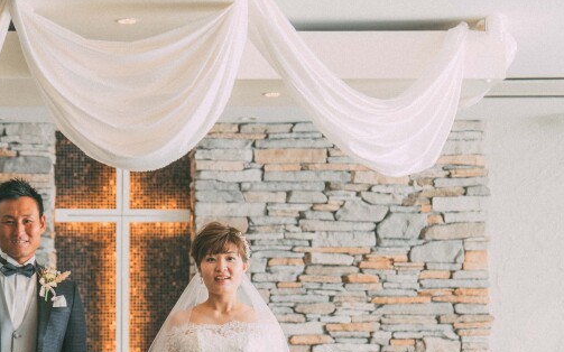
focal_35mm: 81
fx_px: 1245
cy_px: 261
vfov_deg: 16.0
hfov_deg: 25.2
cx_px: 126
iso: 500
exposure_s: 1/100
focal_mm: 50
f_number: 2.8
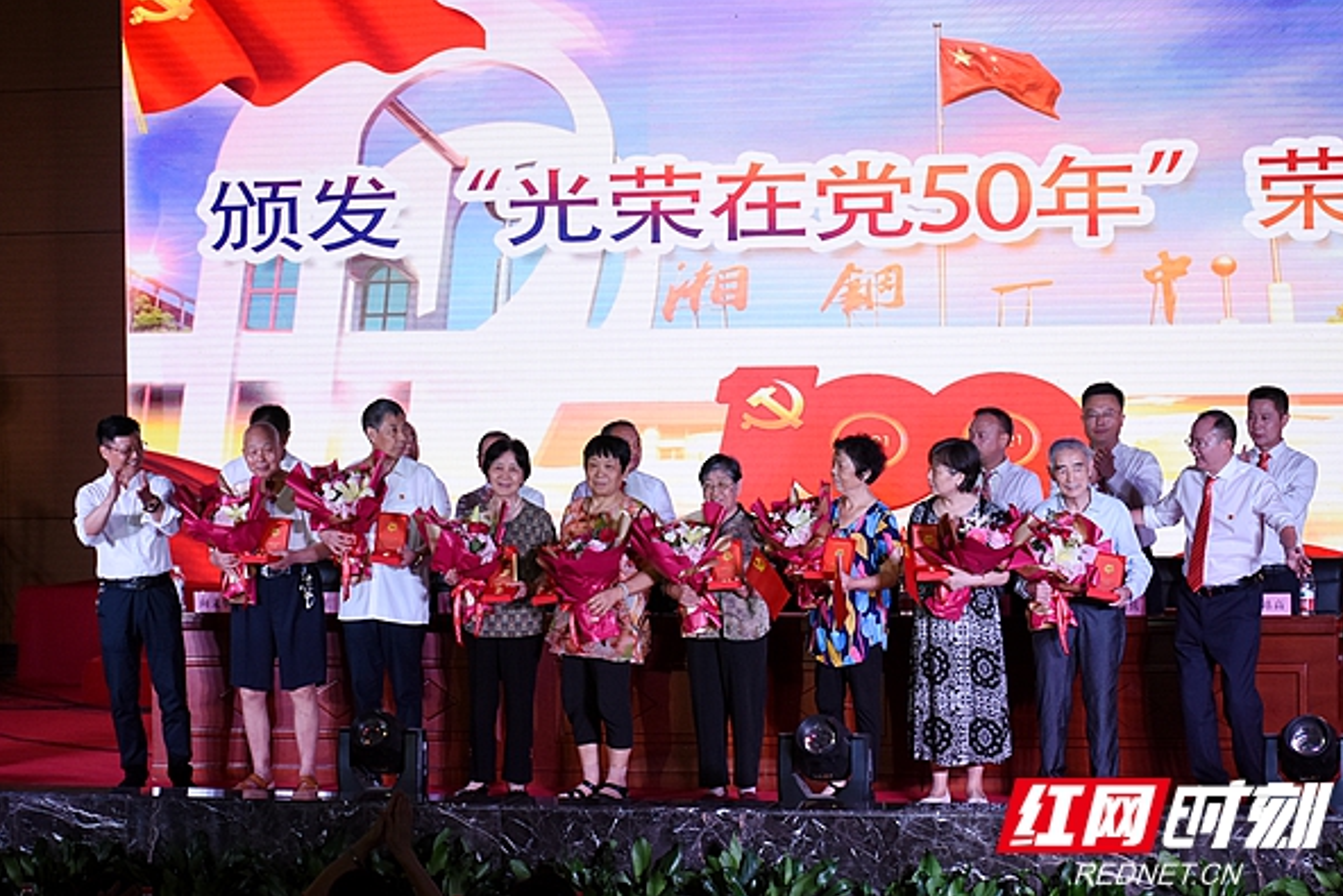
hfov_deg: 25.7
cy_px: 451
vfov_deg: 17.3
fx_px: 2948
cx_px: 674
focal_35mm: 79
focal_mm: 52
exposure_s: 1/200
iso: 1000
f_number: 5.6
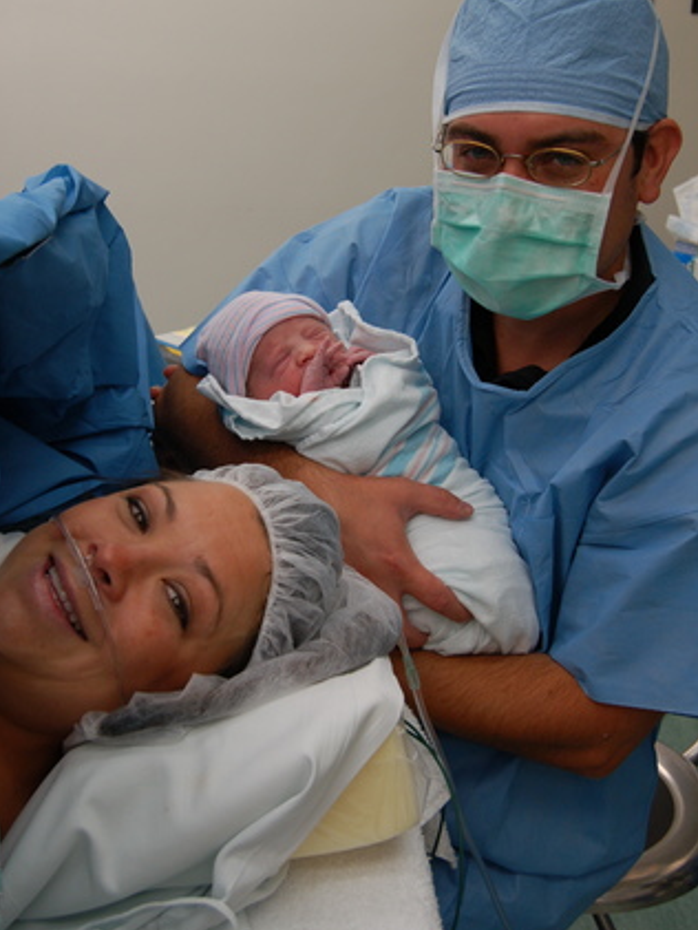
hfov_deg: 31.5
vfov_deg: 41.2
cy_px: 415
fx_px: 1236
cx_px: 348
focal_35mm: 46
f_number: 5.6
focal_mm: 28
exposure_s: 1/125
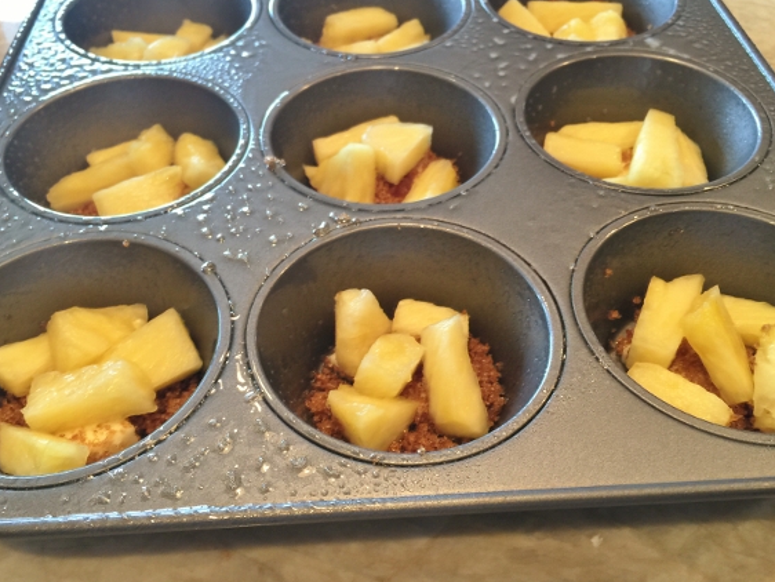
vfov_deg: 43.0
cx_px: 378
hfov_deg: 55.3
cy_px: 291
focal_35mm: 33
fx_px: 739
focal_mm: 4.15
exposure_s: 1/15
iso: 50
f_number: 2.2
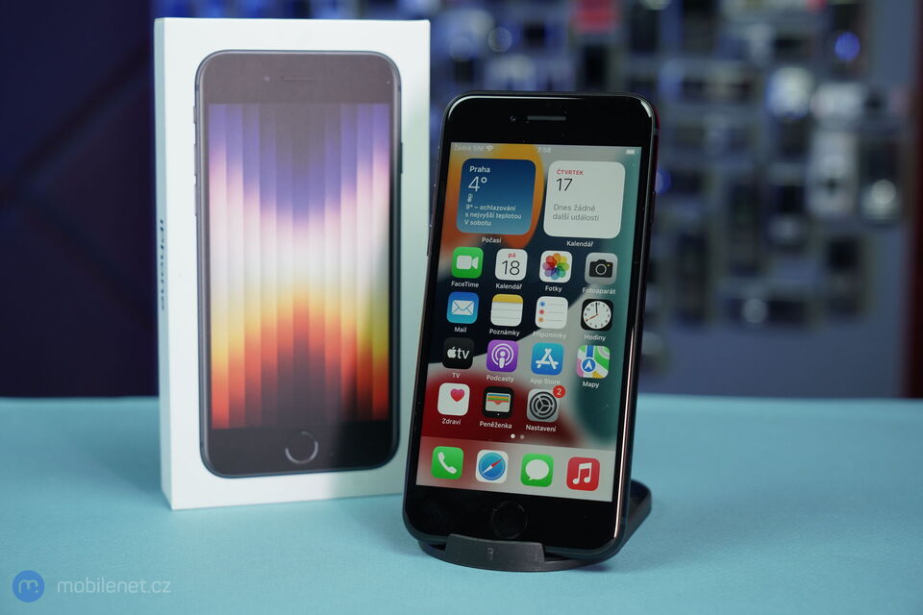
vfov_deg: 21.2
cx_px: 462
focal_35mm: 64
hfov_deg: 31.4
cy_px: 308
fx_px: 1641
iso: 1250
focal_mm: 64
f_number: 6.3
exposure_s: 1/160
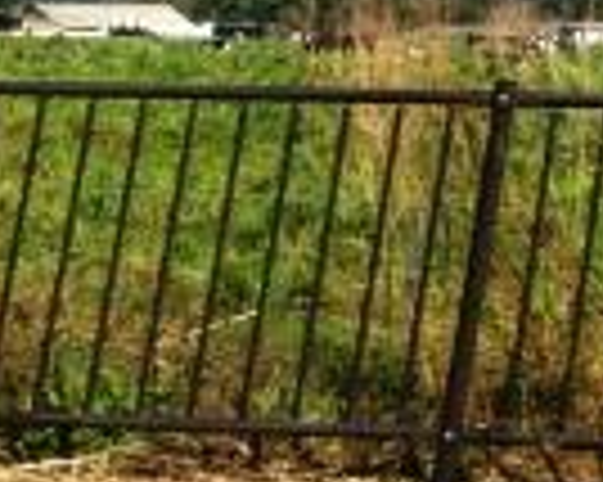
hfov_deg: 16.8
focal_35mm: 114
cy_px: -149
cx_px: 450
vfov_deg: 13.0
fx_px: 2033
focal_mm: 4.28
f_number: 2.4
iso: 50
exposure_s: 1/1416
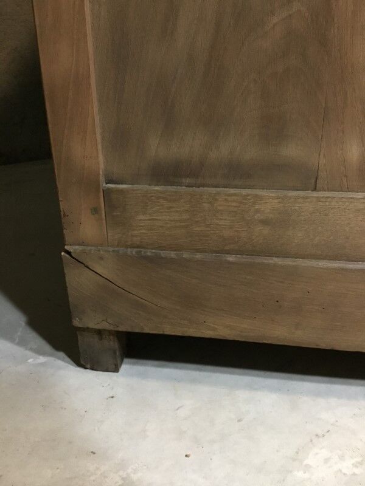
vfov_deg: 58.4
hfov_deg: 45.4
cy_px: 243
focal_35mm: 31
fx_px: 436
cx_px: 182
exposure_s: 1/25
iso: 200
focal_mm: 3.3
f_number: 2.4
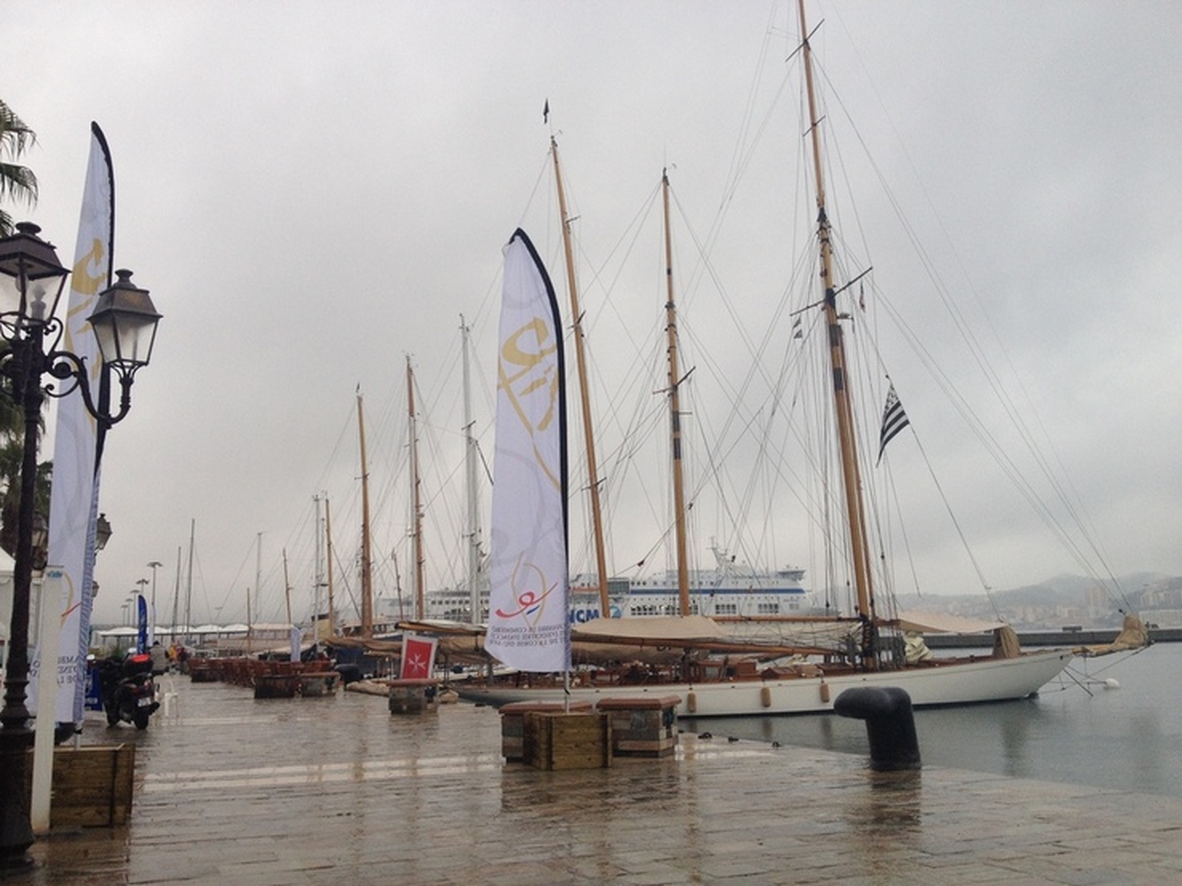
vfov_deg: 40.7
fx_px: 1195
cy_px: 443
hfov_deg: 52.6
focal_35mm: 35
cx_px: 591
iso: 80
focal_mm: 4.28
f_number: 2.4
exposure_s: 1/120
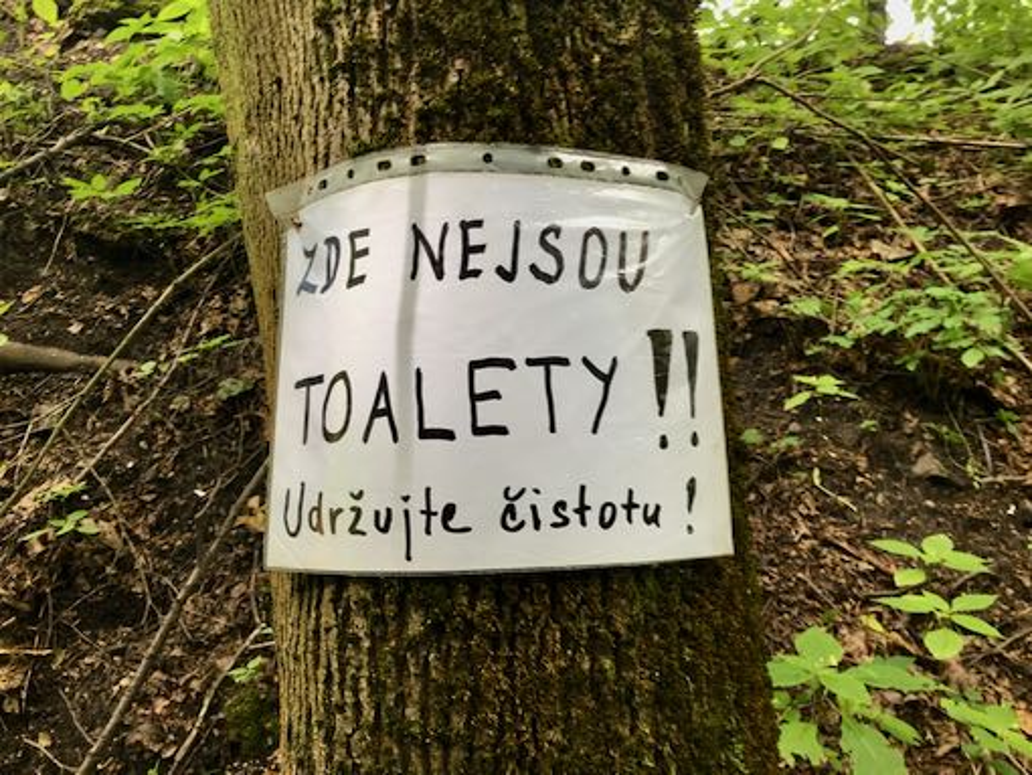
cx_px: 516
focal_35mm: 28
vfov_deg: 49.8
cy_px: 388
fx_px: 835
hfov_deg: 63.4
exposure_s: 1/50
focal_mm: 3.99
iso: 25
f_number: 1.8
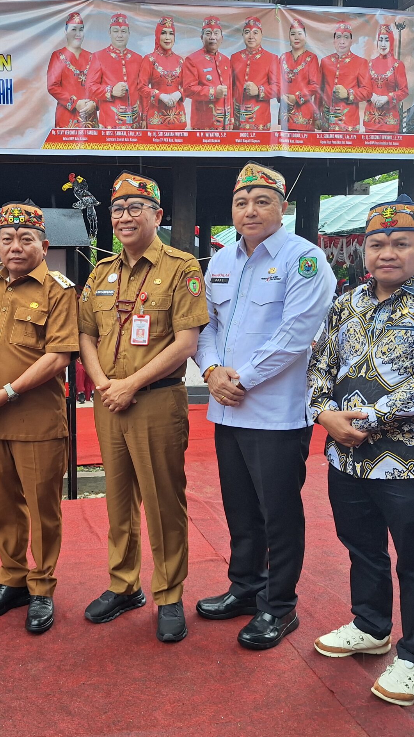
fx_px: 664
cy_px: 371
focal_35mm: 34
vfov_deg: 58.0
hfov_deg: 33.8
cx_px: 93
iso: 40
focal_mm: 5.54
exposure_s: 1/303
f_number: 1.8
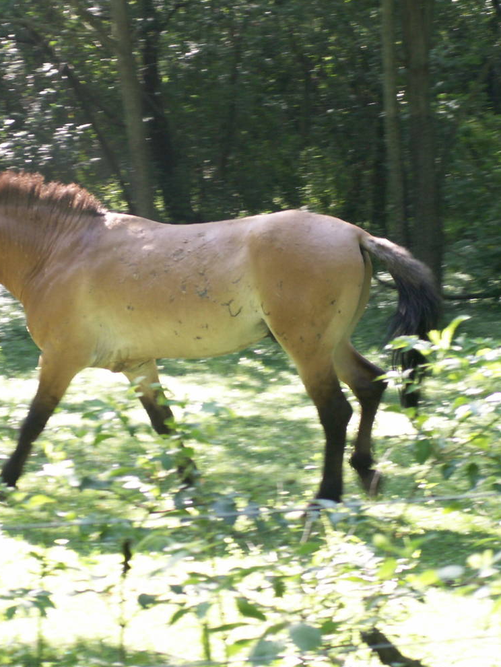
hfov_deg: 9.1
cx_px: 100
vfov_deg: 12.1
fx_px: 3143
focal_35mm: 163
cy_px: 284
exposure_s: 1/60
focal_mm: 16.5
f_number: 3.5
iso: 50
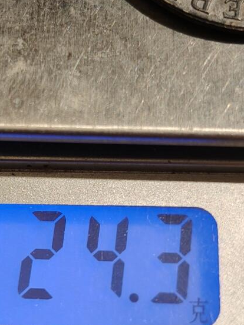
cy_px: 166
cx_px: 57
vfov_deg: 26.0
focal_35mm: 75
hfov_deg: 19.5
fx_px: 705
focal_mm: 6.06
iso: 250
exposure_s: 1/161
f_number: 1.6
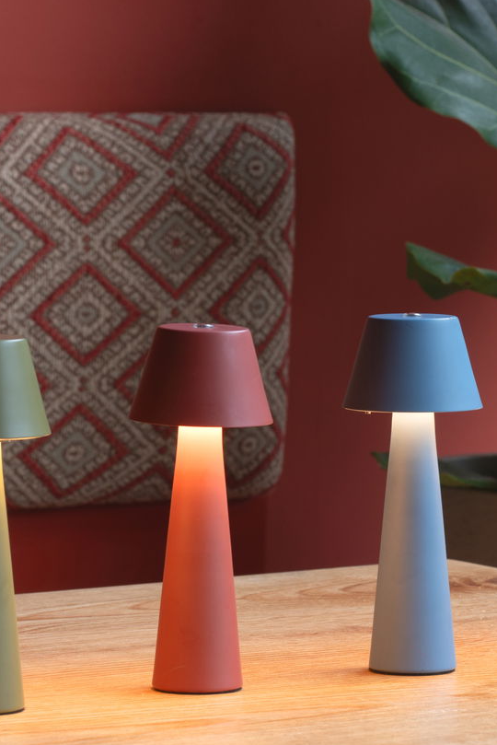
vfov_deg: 7.7
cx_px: 279
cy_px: 336
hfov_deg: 5.2
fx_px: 5524
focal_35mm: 267
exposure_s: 1/5
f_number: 13
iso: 125
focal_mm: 135
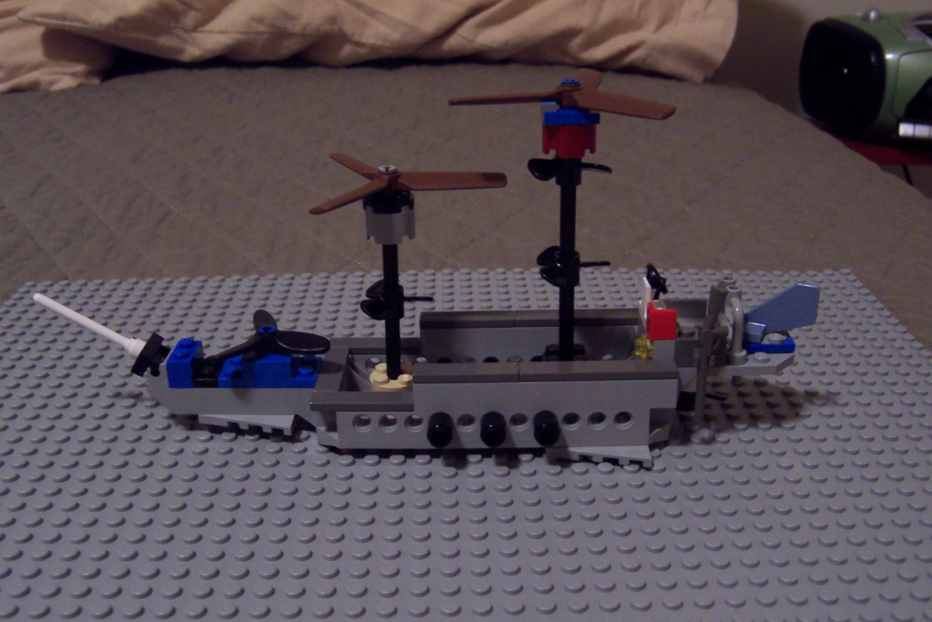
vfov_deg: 35.0
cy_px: 344
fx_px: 984
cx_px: 465
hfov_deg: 50.7
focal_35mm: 38
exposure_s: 1/8
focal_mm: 5.6
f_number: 2.8
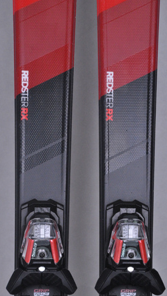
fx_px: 1308
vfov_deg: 12.9
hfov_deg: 7.3
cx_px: 85
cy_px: 148
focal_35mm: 167
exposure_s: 1/125
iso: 3200
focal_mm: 105
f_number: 9.5
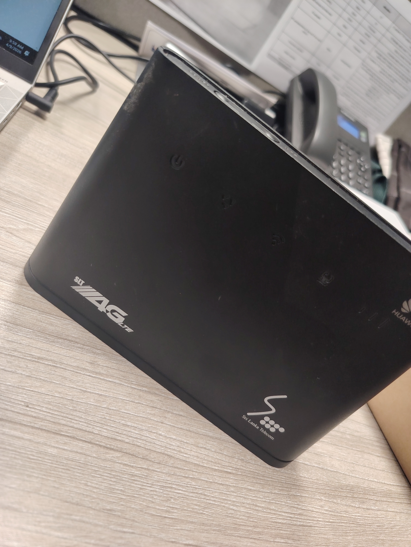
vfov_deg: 71.6
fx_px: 380
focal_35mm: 24
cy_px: 274
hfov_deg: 56.8
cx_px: 206
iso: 531
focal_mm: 5.25
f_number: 1.75
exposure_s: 1/33.3
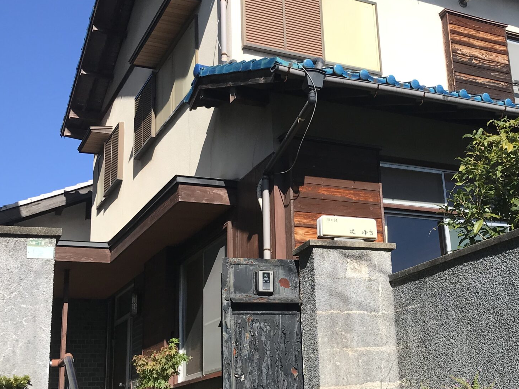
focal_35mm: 49
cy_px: 186
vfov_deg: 29.7
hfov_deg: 38.4
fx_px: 735
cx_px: 355
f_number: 1.8
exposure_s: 1/2083
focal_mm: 3.99
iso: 20
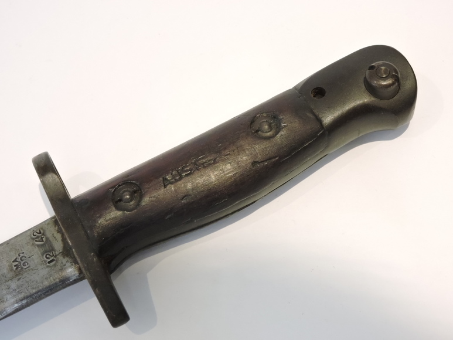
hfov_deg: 29.8
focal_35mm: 65
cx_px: 226
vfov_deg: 22.6
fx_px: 851
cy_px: 170
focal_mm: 11.6
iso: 800
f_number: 4.2
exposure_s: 1/50
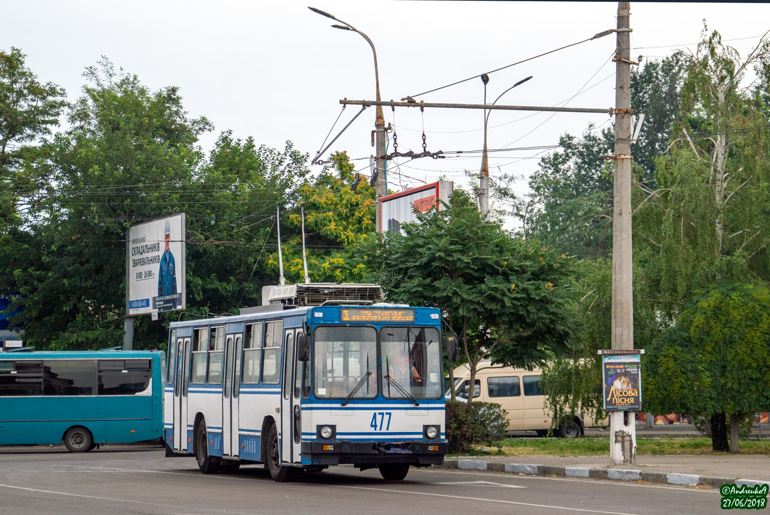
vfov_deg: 14.7
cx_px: 385
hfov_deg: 21.9
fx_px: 1992
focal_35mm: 93
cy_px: 258
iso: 400
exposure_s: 1/800
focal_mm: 62
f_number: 5.3
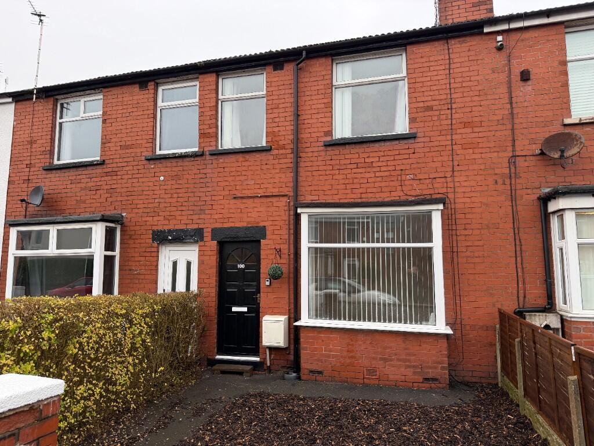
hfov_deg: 71.6
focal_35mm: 24
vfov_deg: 56.8
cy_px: 223
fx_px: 412
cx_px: 297
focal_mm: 6.76
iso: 160
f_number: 1.78
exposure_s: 1/146
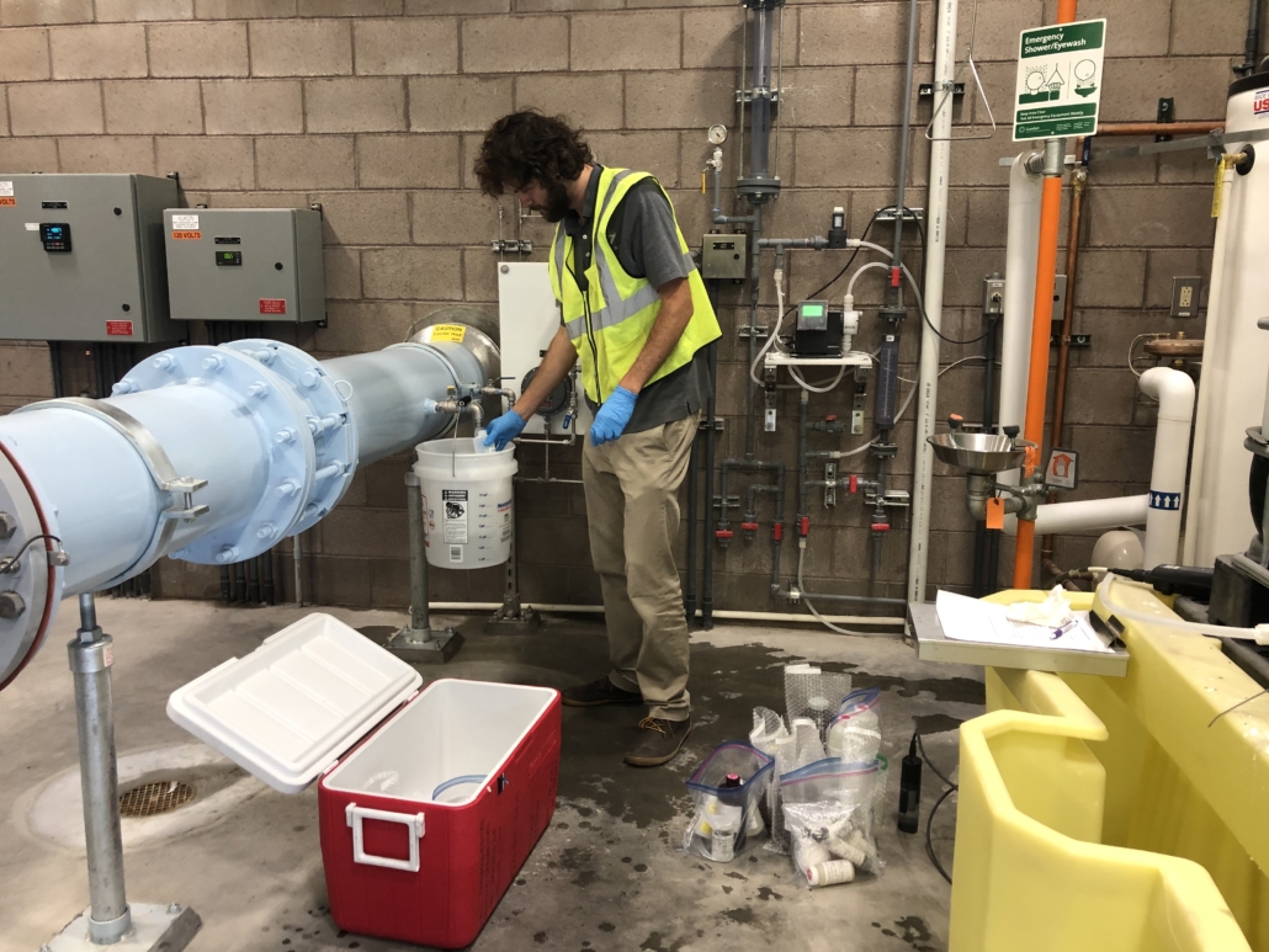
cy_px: 476
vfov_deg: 49.8
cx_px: 634
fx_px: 1027
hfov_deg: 63.4
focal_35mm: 28
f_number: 1.8
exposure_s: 1/30
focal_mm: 3.99
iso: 40
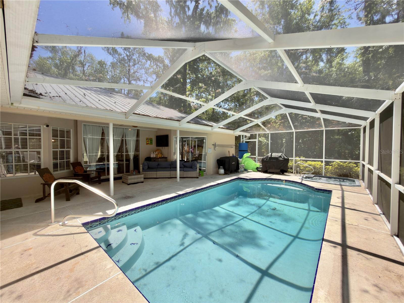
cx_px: 202
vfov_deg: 85.7
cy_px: 152
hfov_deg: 102.1
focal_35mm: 14
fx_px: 163
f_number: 2.2
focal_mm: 2.22
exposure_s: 1/374
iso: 16
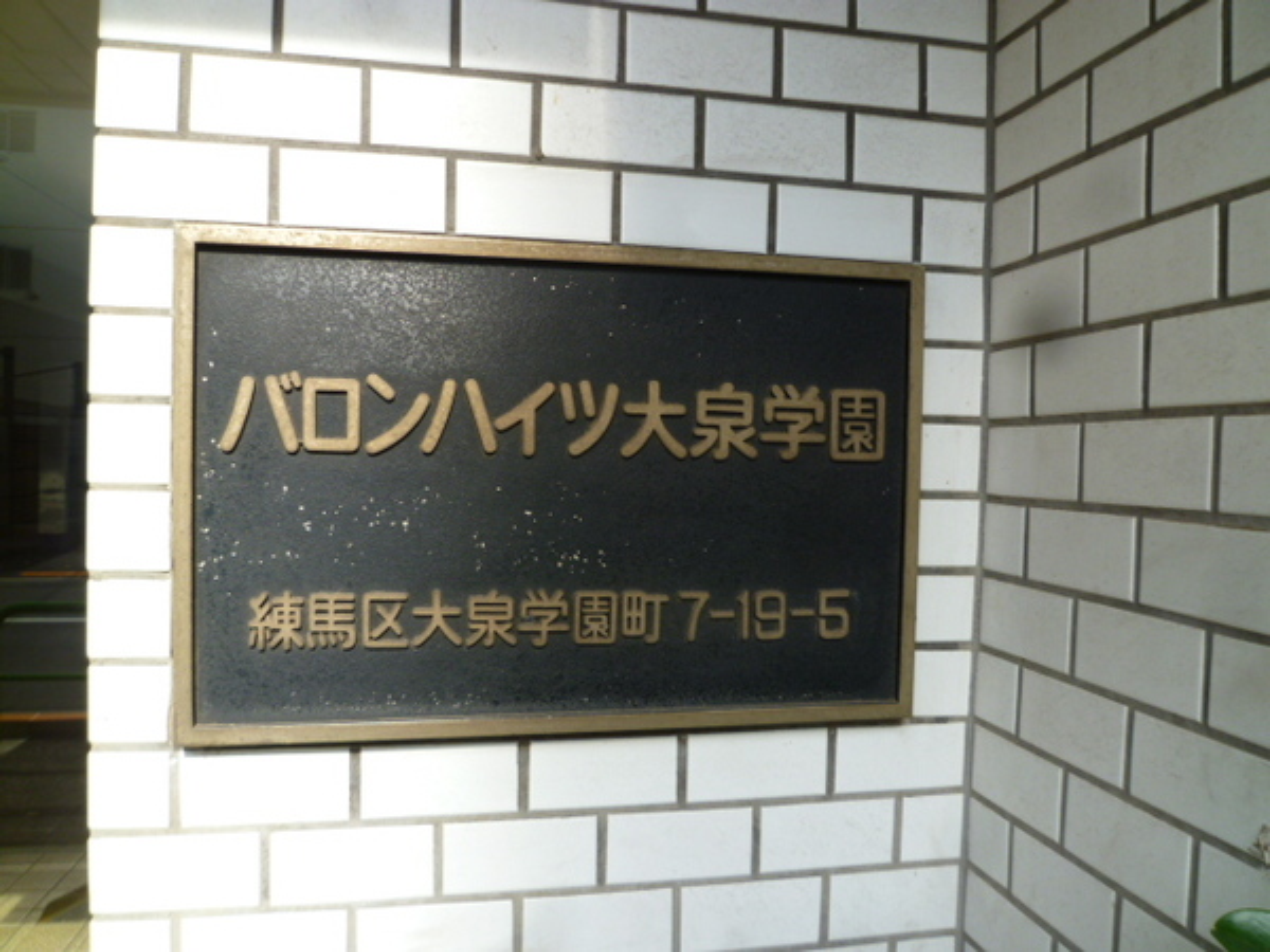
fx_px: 917
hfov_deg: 69.4
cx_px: 635
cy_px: 476
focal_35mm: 25
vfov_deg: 54.9
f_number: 3.5
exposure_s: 1/100
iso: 80
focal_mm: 4.5
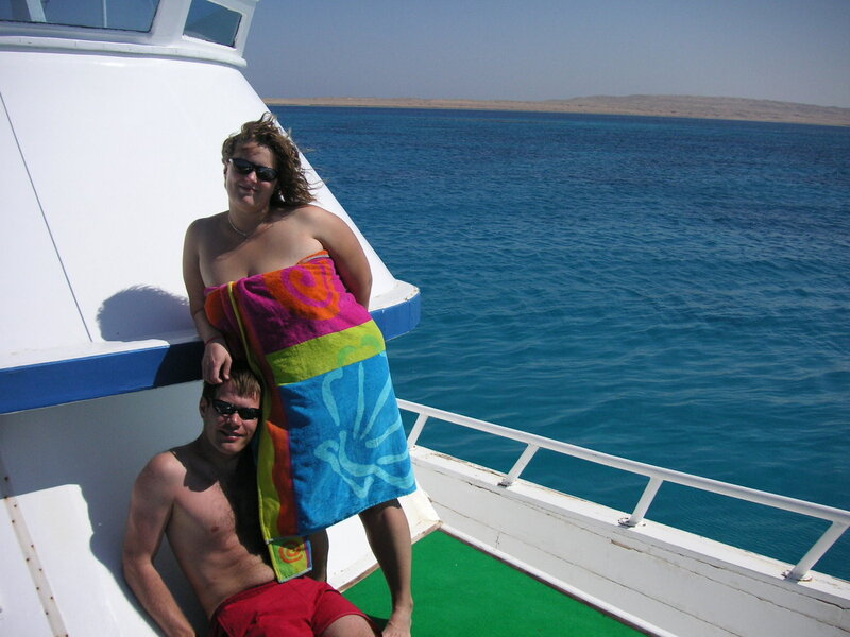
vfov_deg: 38.7
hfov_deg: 50.1
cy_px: 318
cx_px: 425
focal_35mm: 37
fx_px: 909
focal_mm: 6.1
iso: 50
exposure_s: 1/500
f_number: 6.7
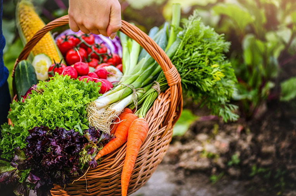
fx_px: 968
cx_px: 136
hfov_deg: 17.4
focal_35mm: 118
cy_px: 90
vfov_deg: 11.6
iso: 100
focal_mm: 105
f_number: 4
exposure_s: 1/250
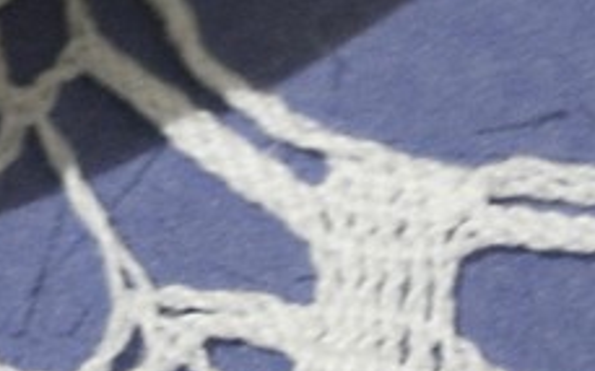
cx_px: -689
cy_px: -2491
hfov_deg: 2.8
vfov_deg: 1.7
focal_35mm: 747
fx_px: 12110
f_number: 6.3
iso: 800
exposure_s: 1/50
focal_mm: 70
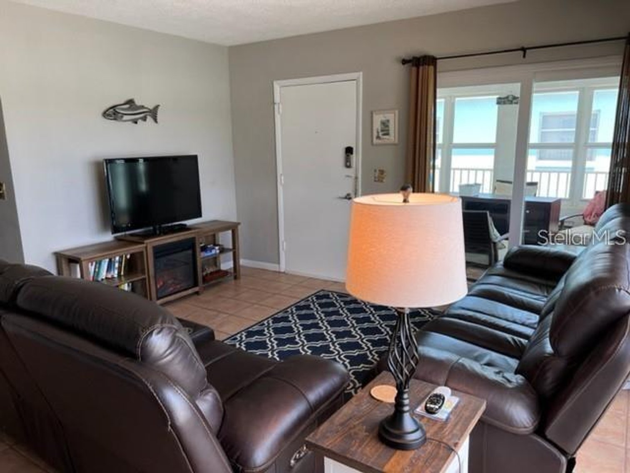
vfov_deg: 53.1
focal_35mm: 26
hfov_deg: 67.3
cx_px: 315
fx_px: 473
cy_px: 236
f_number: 1.5
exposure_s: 1/120
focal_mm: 5.7
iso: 64
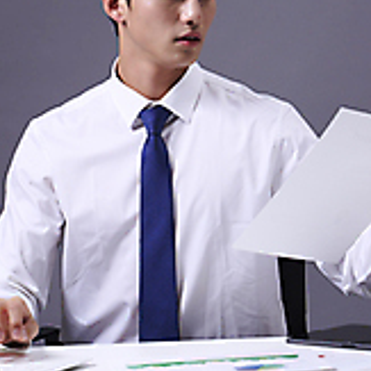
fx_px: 1770
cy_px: 59
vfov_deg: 11.9
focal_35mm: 146
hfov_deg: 12.0
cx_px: 195
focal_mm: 70
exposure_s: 1/125
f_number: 5.6
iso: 160
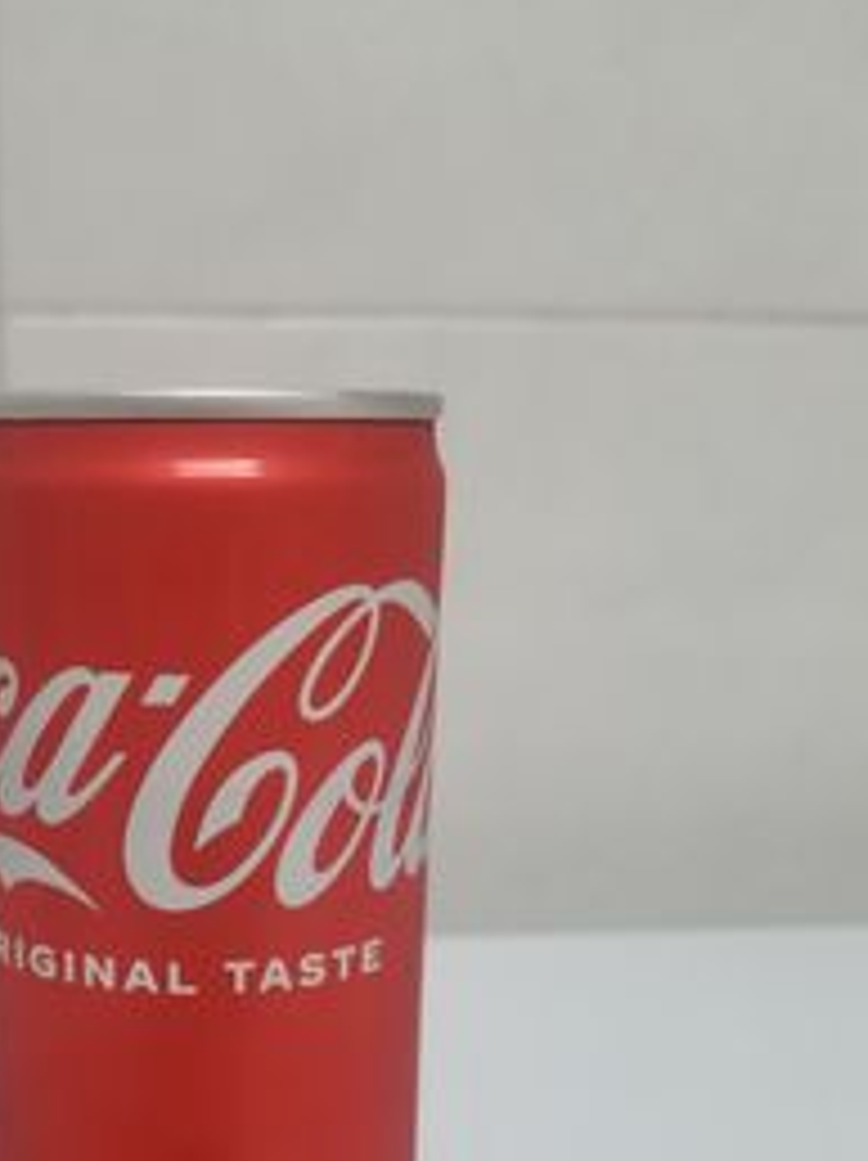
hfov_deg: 32.8
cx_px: 193
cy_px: 932
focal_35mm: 43
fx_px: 1440
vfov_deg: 41.9
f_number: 1.7
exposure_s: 1/33
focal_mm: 4.3
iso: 250
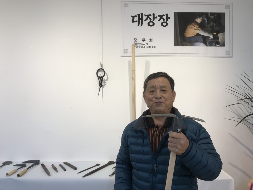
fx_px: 205
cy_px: 95
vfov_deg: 49.7
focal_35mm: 28
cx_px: 126
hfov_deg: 63.4
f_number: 1.8
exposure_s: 1/60
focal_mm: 3.99
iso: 20
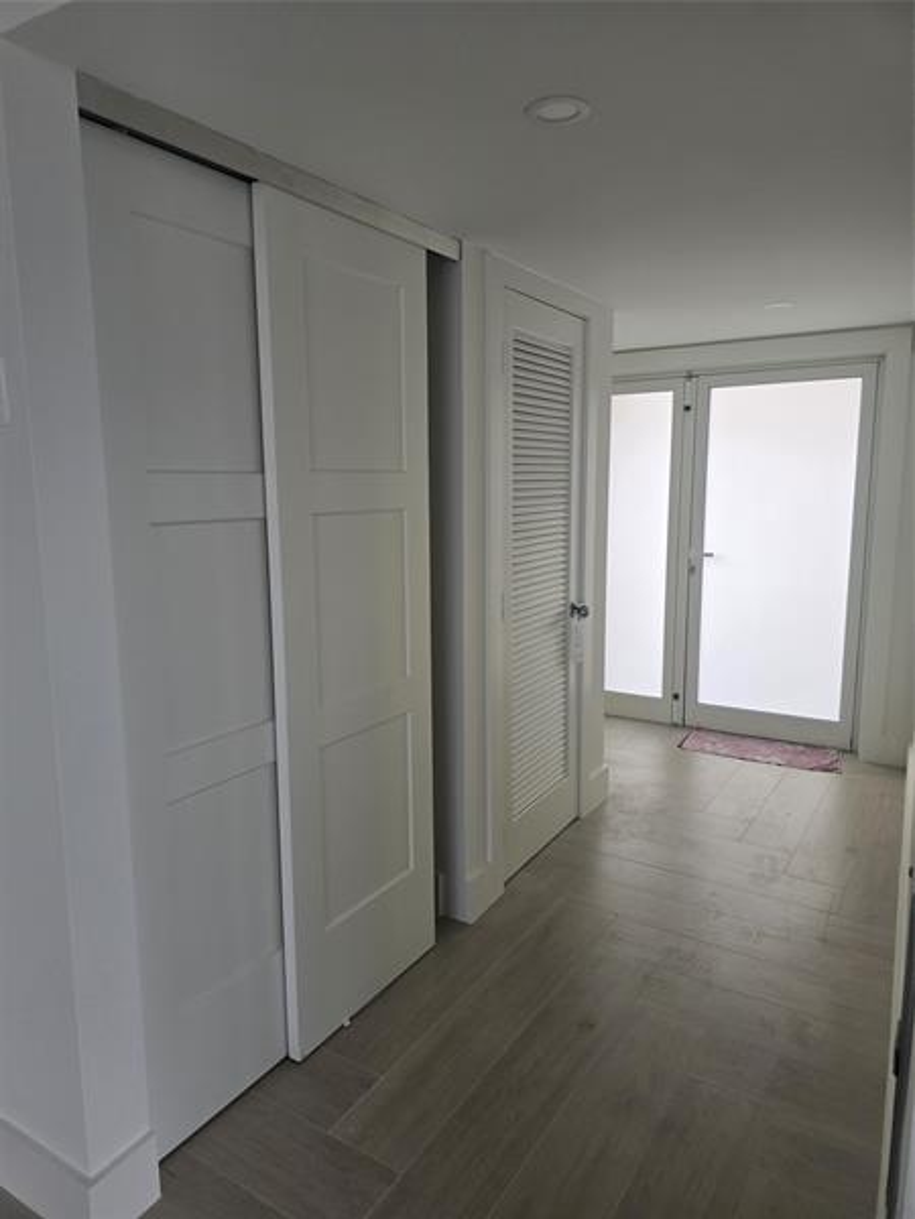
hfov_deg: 58.9
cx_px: 458
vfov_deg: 73.9
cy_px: 610
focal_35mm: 23
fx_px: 811
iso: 32
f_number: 1.7
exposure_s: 1/180
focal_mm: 6.3
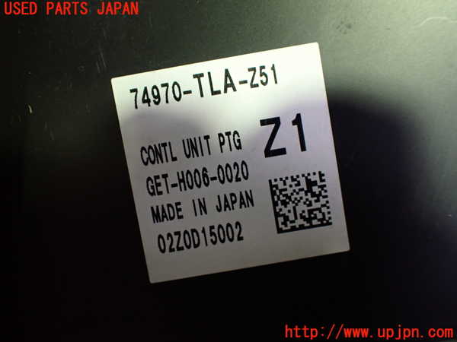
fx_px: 396
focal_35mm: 30
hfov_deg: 60.0
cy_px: 171
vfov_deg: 46.8
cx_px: 228
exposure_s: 1/125
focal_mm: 5.4
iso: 800
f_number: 2.3
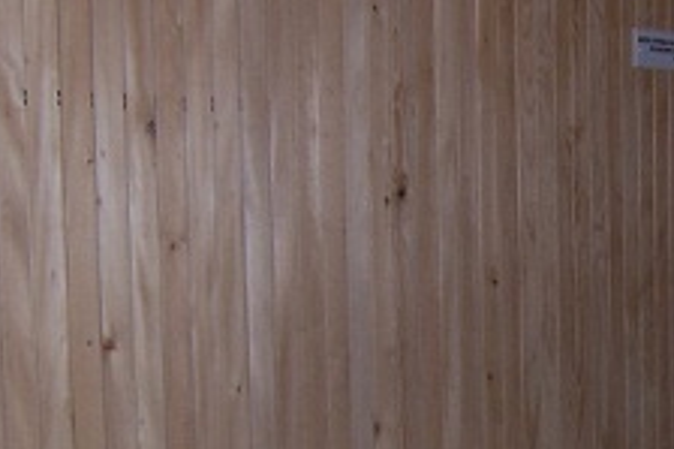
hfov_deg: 24.0
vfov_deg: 16.3
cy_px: 365
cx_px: 578
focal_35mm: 83
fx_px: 1553
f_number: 2.8
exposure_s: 1/60
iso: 80
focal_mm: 5.5
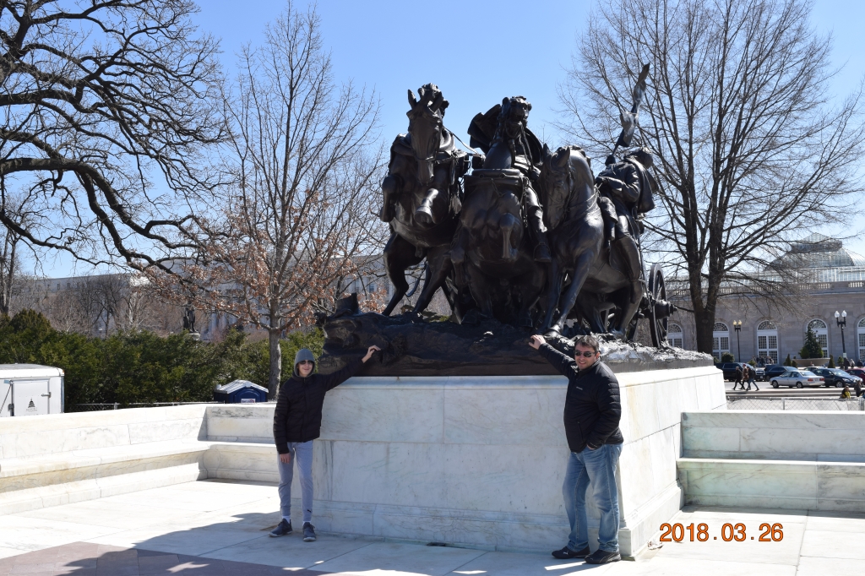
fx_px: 865
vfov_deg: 36.8
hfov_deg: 53.1
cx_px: 432
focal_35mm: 36
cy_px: 288
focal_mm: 24
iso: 200
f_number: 9
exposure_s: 1/320
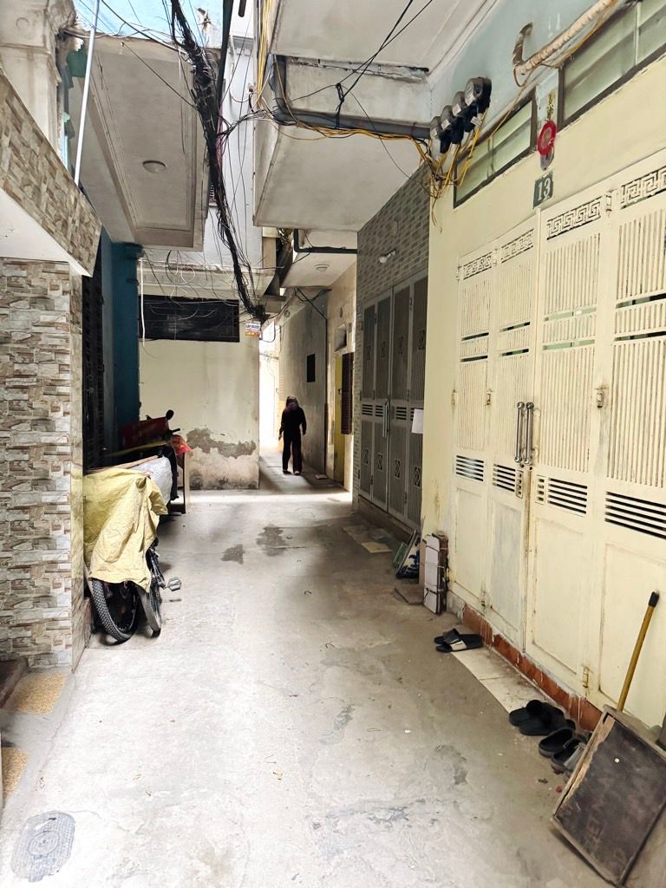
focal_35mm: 24
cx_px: 333
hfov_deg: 56.8
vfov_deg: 71.6
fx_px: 616
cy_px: 444
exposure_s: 1/60
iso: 800
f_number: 1.78
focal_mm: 6.76
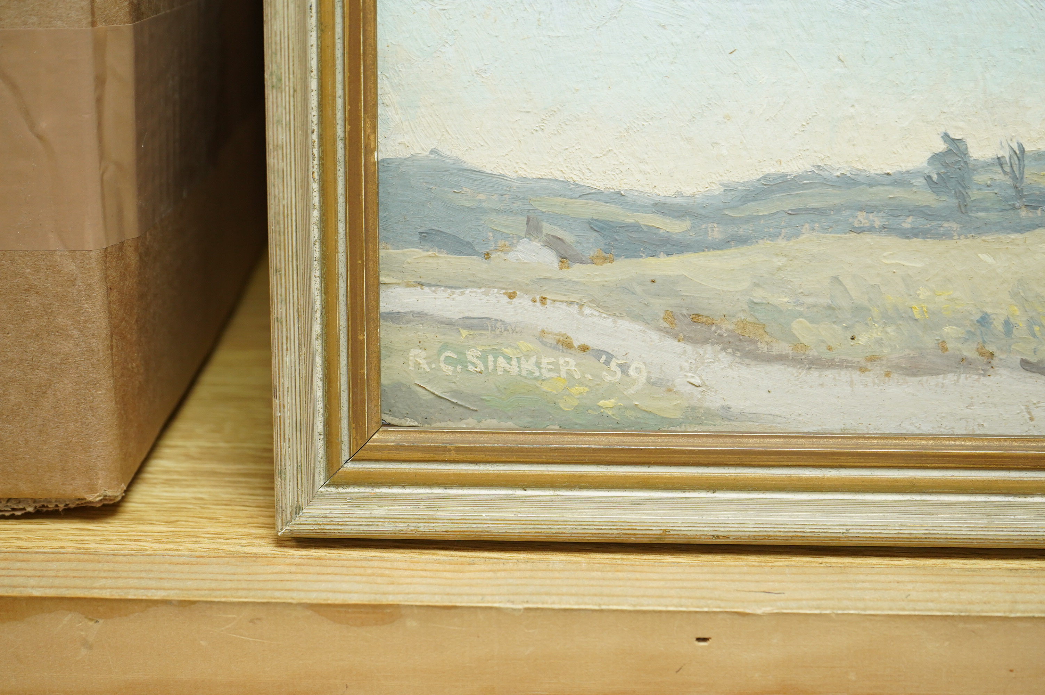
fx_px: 1682
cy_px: 348
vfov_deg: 23.3
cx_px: 522
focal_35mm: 58
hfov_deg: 34.5
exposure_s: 1/80
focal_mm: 58
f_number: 7.1
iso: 2000
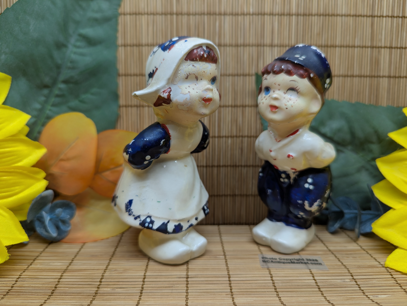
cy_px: 153
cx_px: 204
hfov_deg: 71.5
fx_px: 283
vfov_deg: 56.9
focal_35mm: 24
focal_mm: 6.81
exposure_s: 1/183
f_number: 1.85
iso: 45
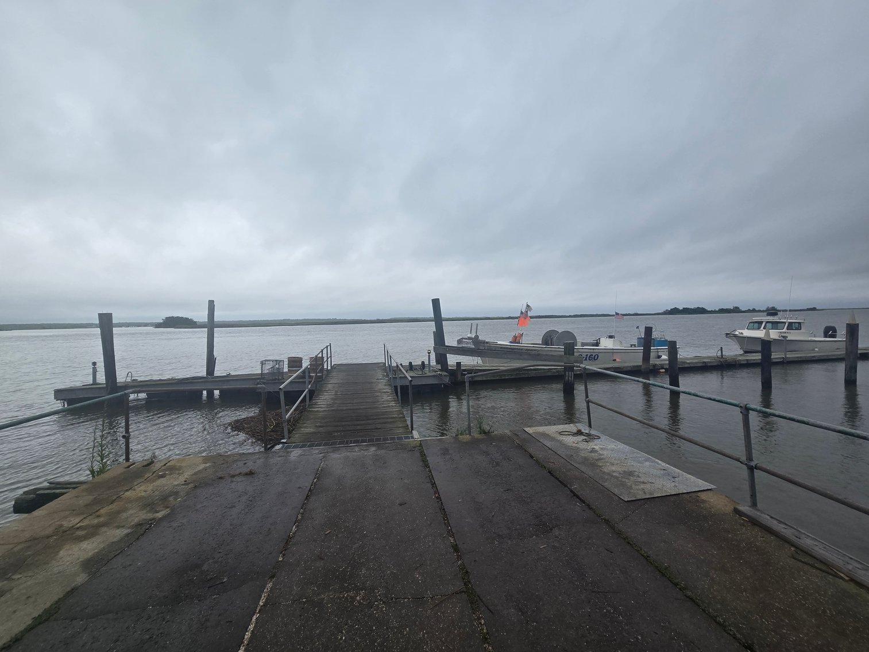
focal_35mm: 13
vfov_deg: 89.9
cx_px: 434
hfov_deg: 106.2
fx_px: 326
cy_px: 326
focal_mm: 2.2
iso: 50
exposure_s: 1/654
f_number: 2.2
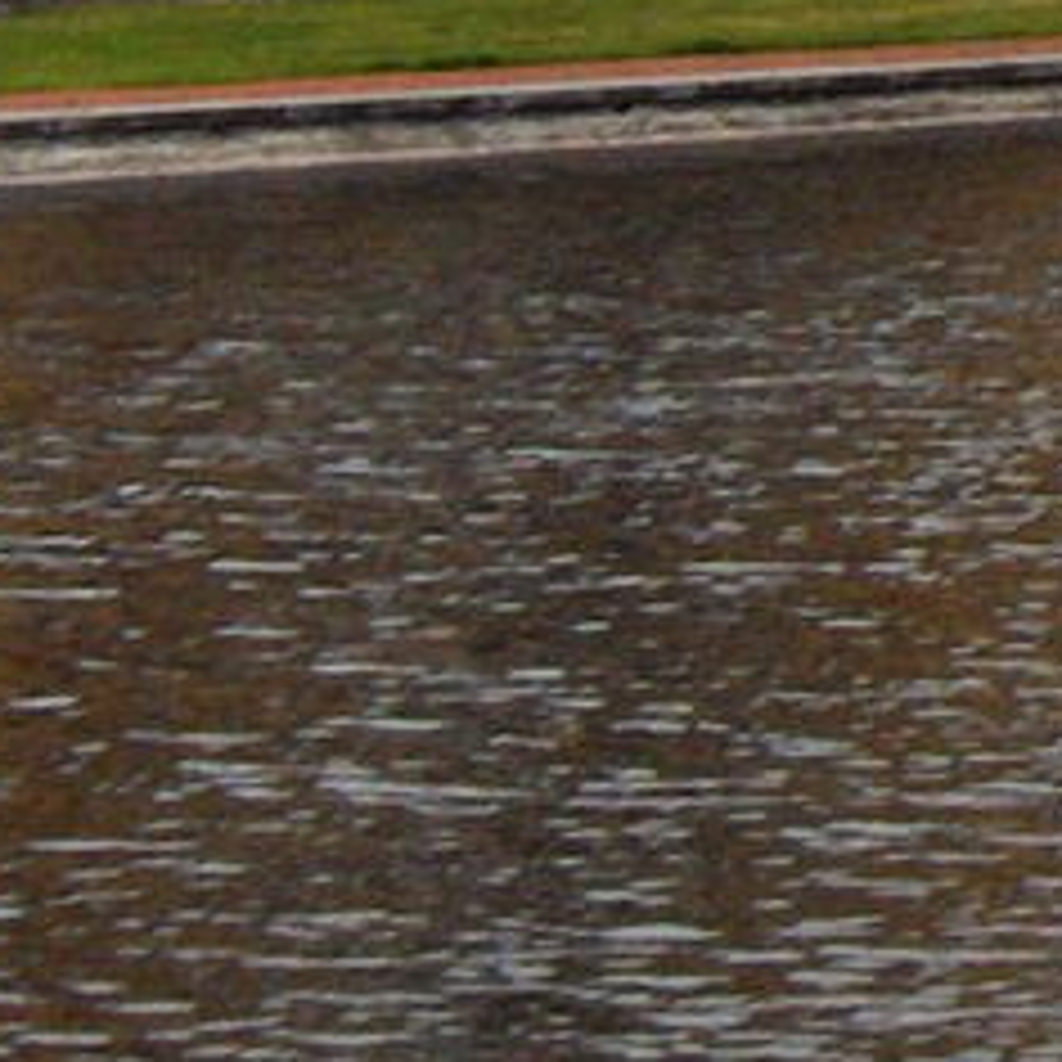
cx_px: 3033
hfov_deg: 6.8
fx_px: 8122
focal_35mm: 234
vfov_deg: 7.4
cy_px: -464
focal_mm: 8
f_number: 4.8
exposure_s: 1/334
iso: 100
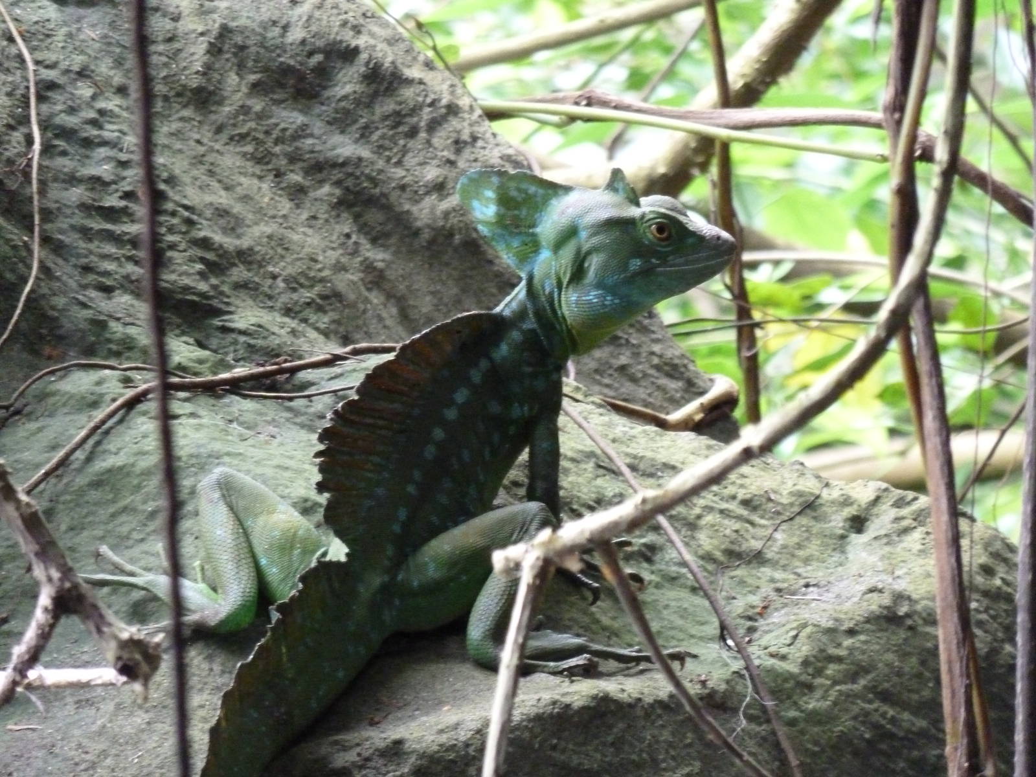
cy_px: 388
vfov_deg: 5.0
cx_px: 518
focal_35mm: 300
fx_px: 8979
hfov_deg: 6.6
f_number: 4.9
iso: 800
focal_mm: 49.2
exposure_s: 1/15
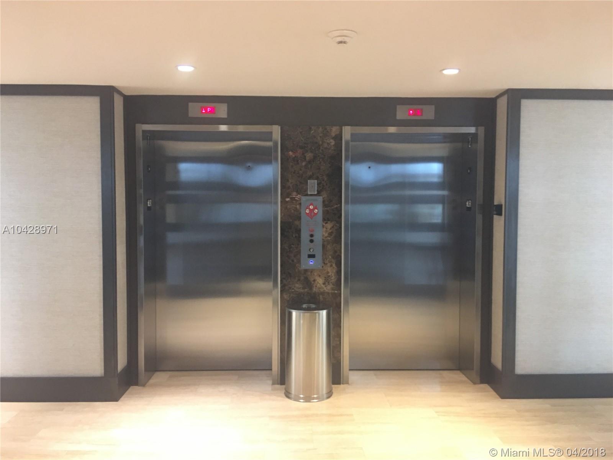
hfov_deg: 61.7
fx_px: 514
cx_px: 306
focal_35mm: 29
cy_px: 230
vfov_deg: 48.2
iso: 80
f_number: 2.2
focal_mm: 4.15
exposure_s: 1/10
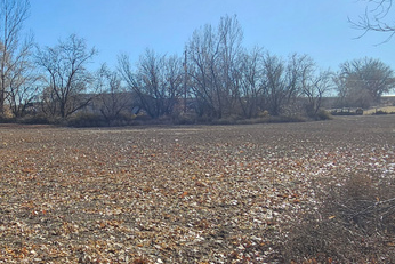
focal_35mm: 40
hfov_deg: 46.1
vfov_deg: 33.2
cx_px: 82
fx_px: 439
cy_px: 170
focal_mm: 2.2
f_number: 2.2
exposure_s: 1/2657
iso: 50
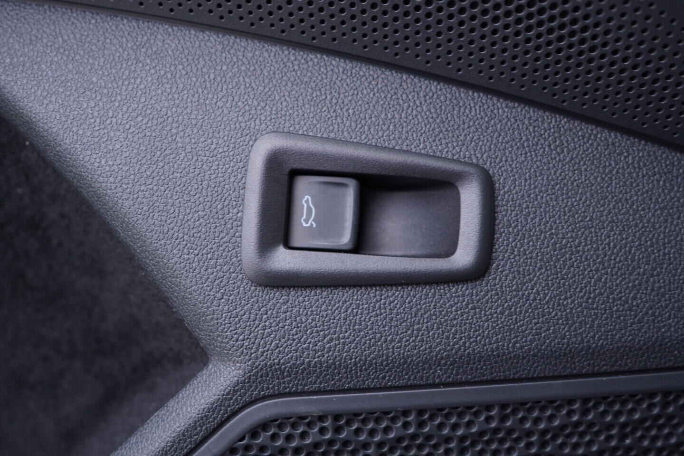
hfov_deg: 53.1
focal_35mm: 36
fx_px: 684
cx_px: 342
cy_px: 228
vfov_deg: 36.9
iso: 200
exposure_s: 1/40
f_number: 2.8
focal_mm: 24
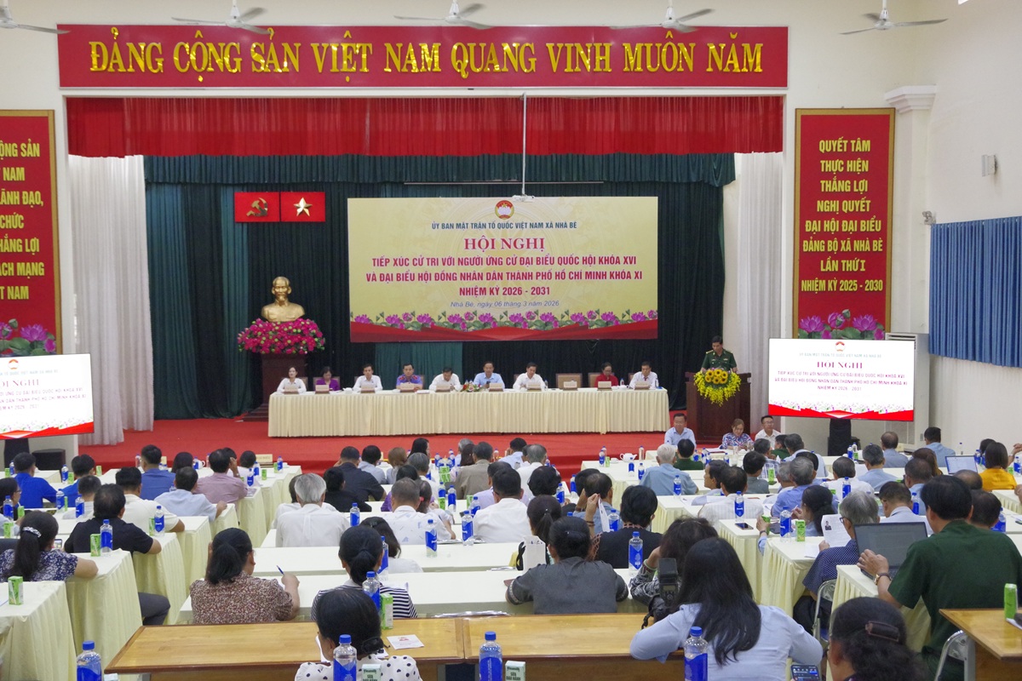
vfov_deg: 31.9
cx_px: 511
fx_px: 1192
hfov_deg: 46.4
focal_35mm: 42
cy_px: 340
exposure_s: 1/125
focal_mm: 28
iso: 6400
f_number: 6.3
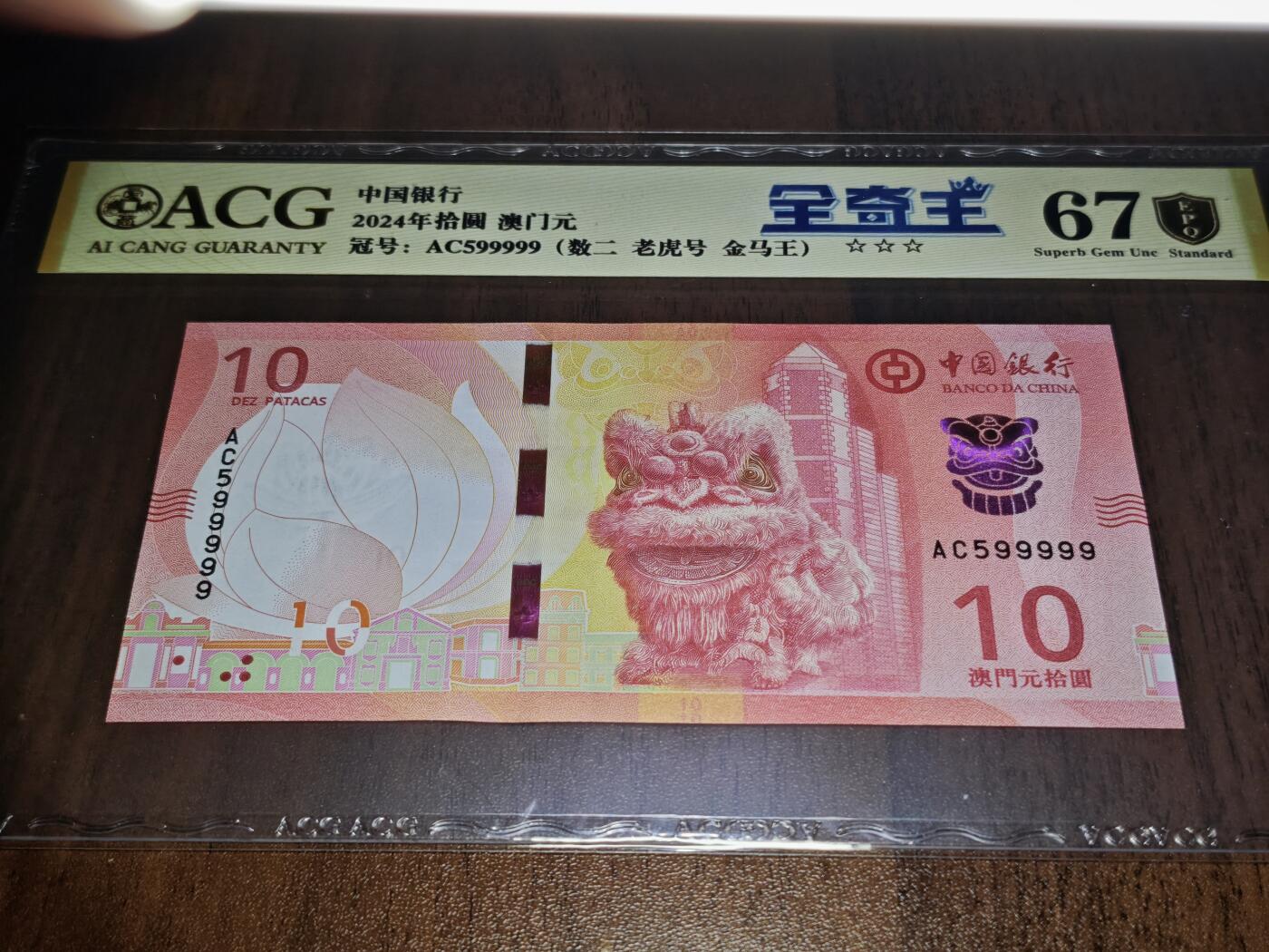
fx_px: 1833
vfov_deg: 29.1
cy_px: 476
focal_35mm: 50
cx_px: 634
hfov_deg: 38.2
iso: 50
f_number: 1.63
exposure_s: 1/190
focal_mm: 5.85
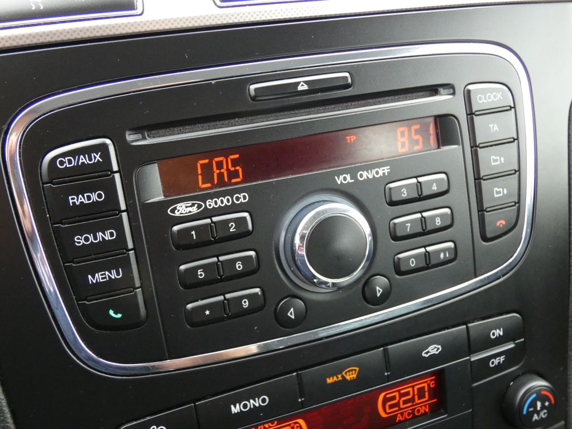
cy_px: 214
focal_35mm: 36
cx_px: 286
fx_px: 595
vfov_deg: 39.7
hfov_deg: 51.4
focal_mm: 6.5
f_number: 3.5
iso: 500
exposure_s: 1/80
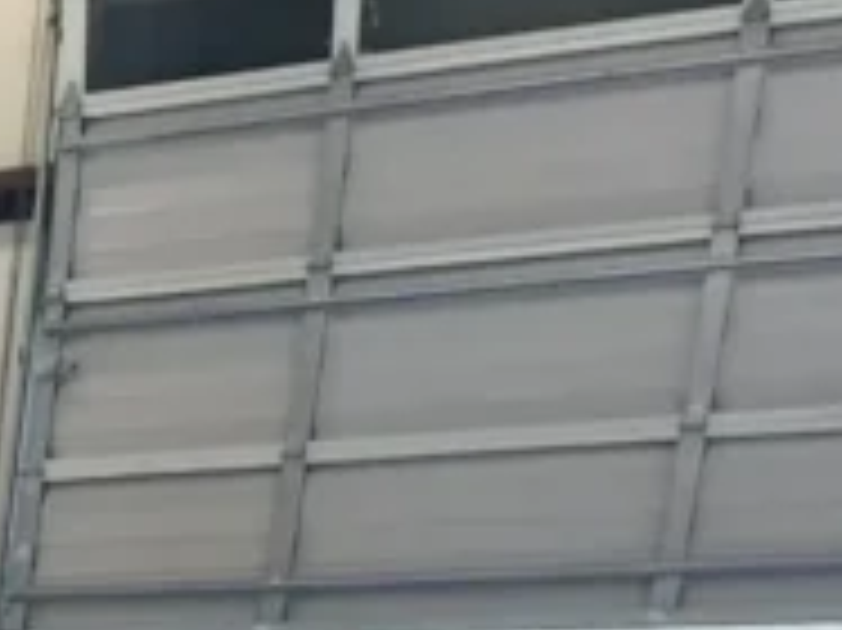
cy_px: 1683
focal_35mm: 126
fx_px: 3063
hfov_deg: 12.0
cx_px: -1297
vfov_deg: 9.8
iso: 160
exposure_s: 1/180
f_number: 1.8
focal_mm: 6.4
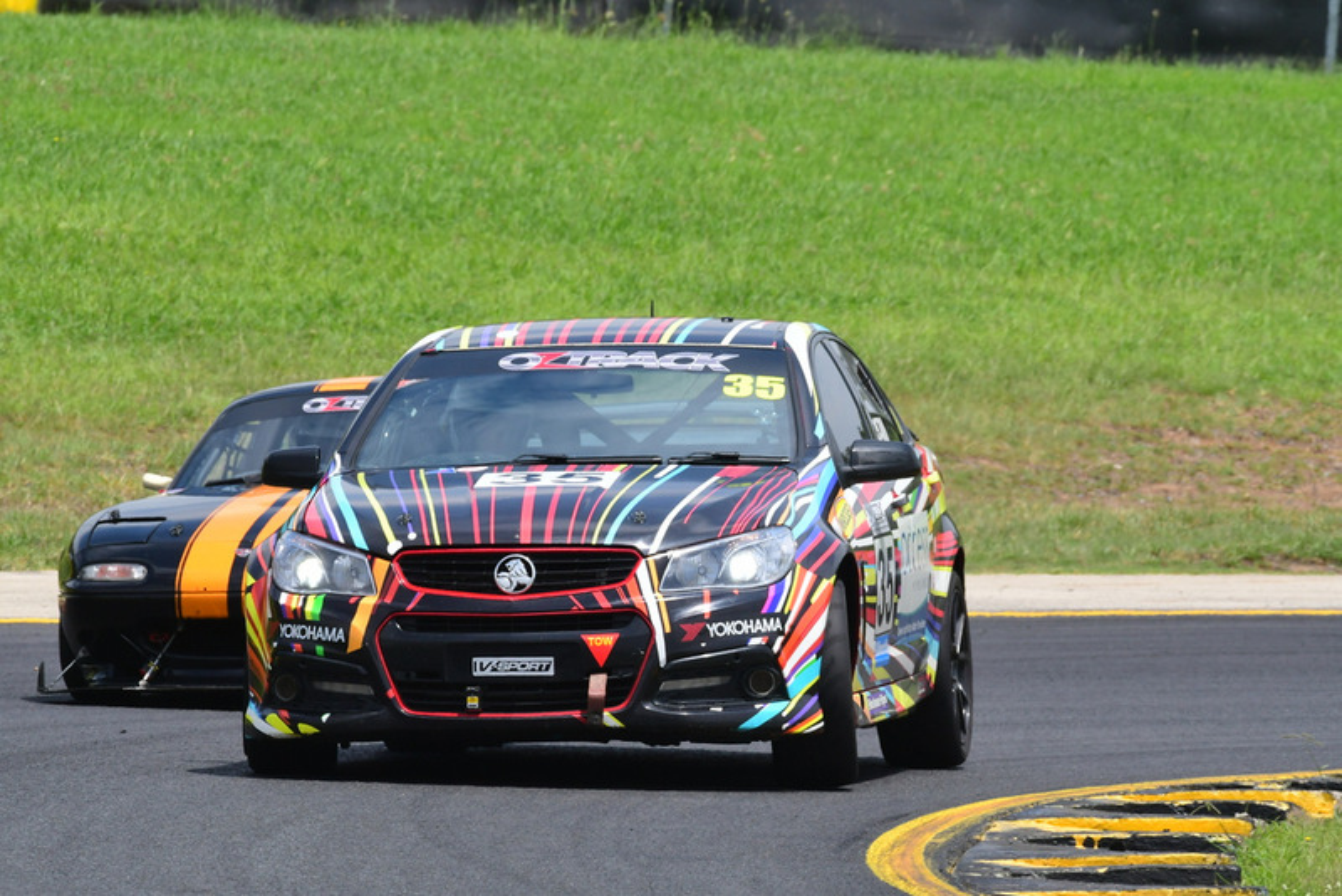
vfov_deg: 2.4
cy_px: 448
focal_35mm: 570
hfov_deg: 3.6
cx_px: 671
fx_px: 21255
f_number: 14
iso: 640
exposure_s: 1/640
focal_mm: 380
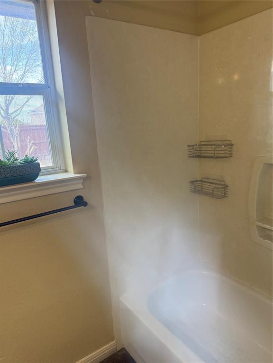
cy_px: 182
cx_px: 136
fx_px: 252
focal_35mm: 24
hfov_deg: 56.8
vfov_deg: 71.6
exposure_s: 1/165
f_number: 1.78
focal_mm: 6.76
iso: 200
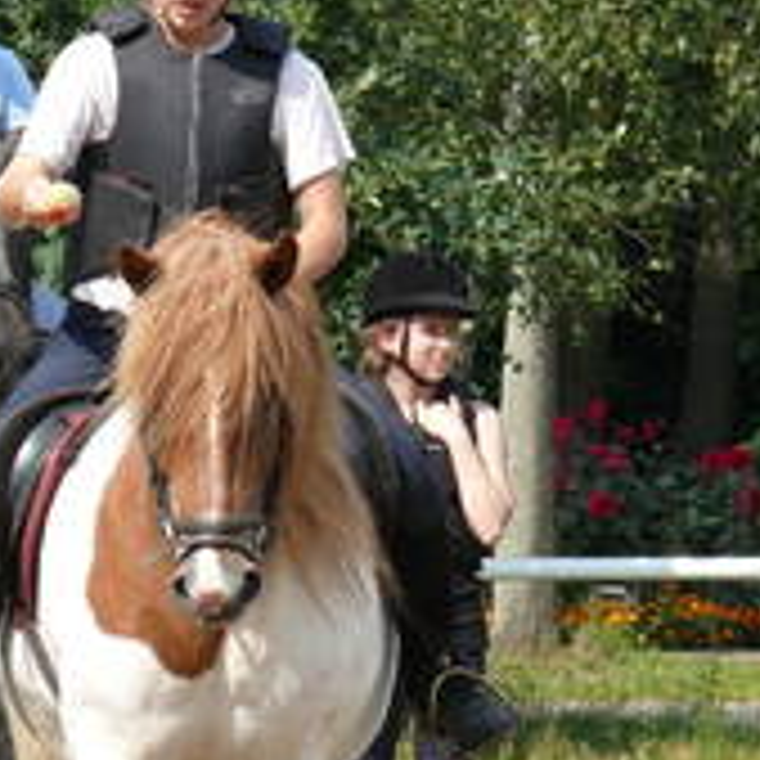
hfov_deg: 3.6
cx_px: 49
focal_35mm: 488
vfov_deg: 3.6
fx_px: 12122
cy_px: 481
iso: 100
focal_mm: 49.2
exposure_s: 1/250
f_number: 5.6
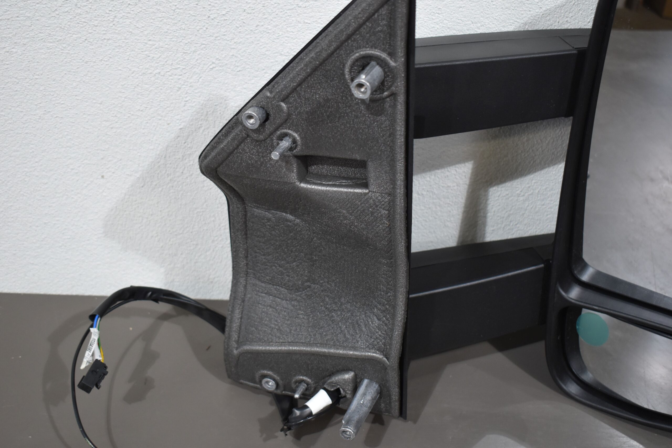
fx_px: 952
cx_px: 336
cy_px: 224
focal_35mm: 51
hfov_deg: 38.9
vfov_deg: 26.5
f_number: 4.5
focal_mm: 34
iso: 900
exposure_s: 1/125
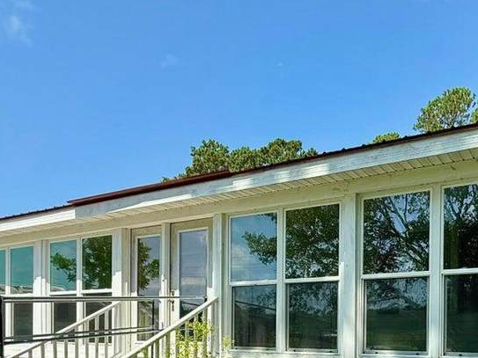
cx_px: 337
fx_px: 456
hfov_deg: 53.7
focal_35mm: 33
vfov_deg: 39.0
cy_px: 340
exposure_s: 1/1125
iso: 50
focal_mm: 2.22
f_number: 2.2
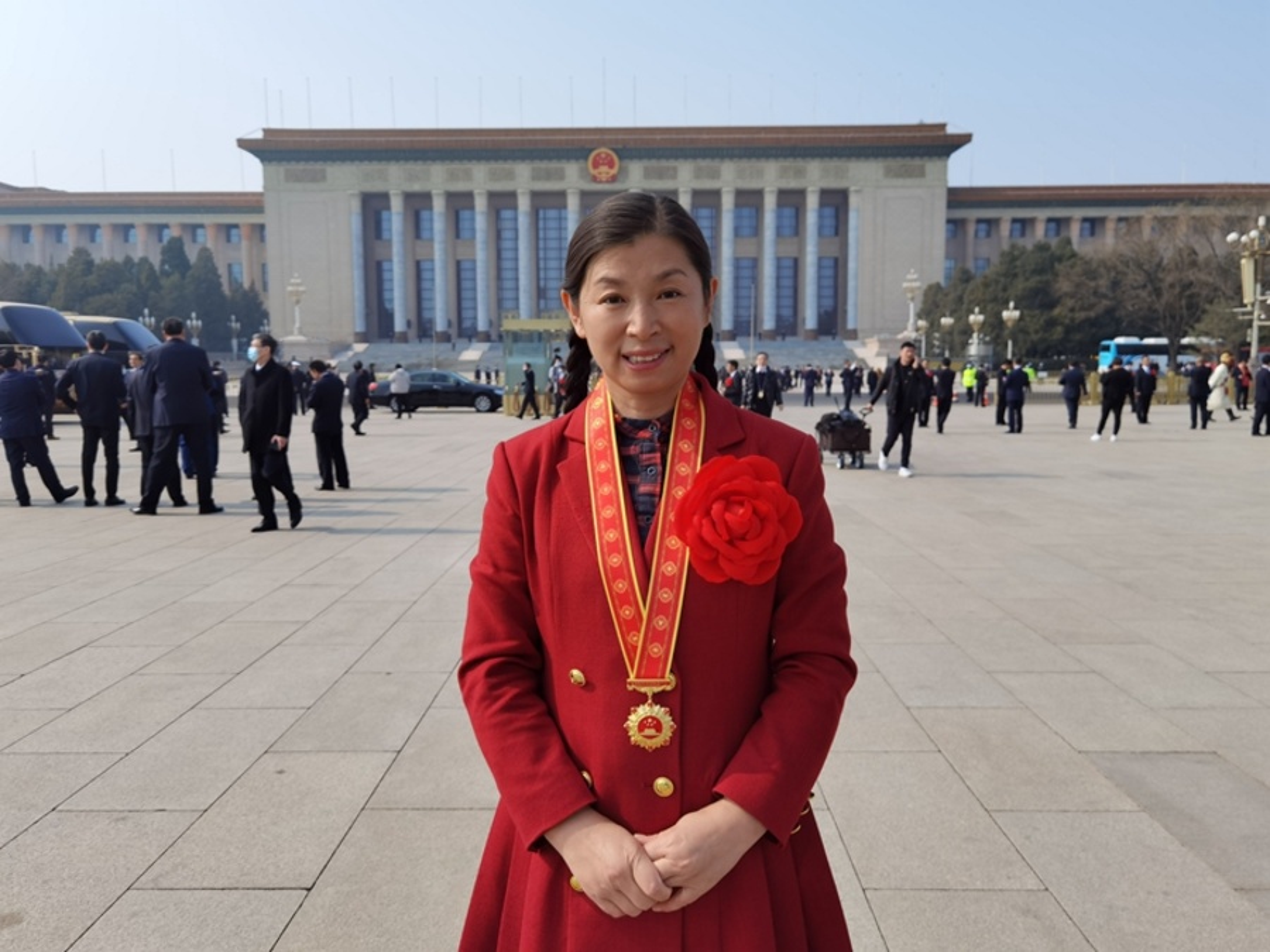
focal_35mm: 27
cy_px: 476
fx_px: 991
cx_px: 635
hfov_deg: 65.3
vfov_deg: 51.4
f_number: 1.9
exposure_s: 1/4464
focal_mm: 6.71
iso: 50
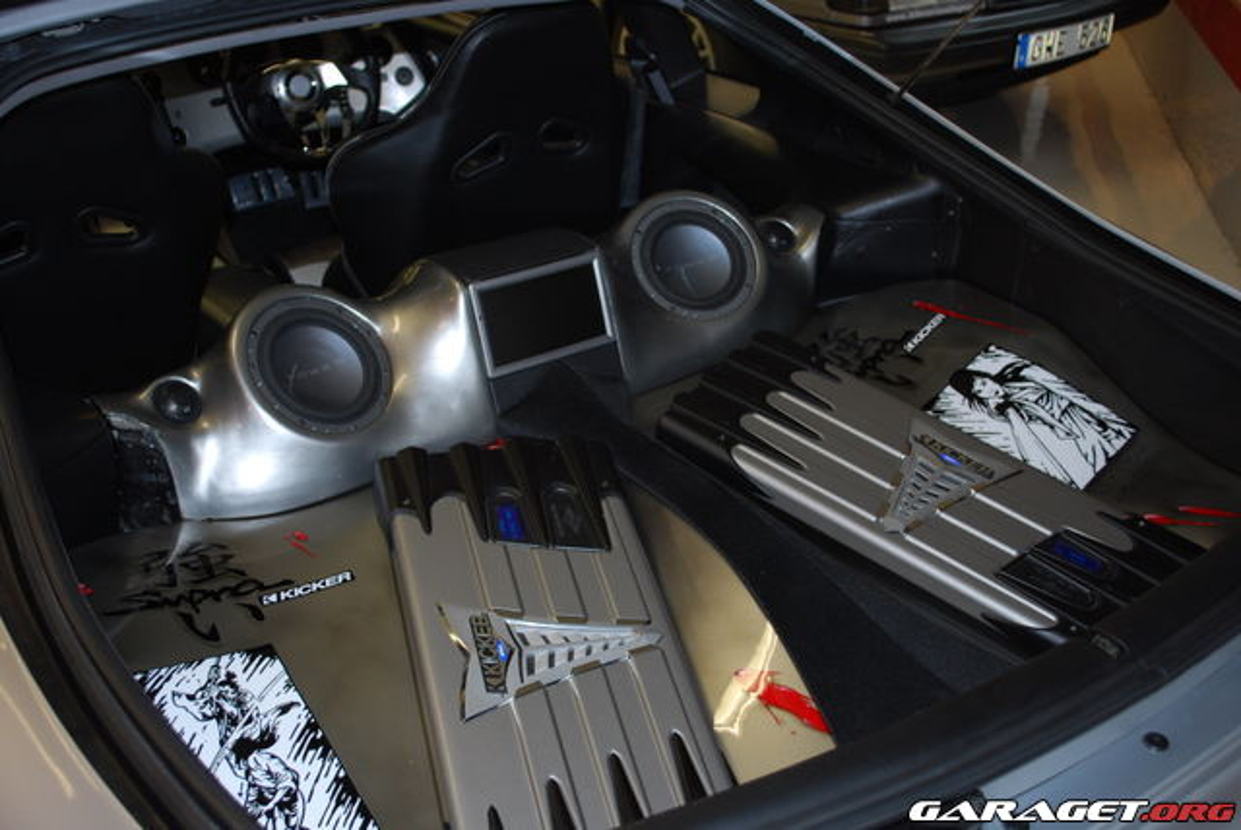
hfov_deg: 49.5
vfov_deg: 34.3
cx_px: 620
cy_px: 415
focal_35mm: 39
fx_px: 1346
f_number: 4.5
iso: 200
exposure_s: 1/60
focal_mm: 26
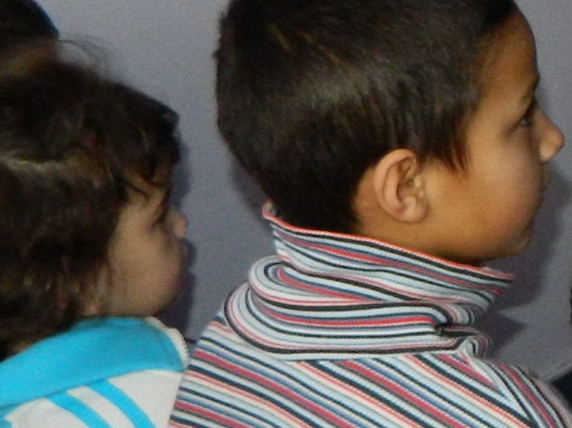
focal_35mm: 128
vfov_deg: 11.5
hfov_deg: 12.7
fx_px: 2114
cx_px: 1270
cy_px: 330
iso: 200
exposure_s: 1/30
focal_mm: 4.5
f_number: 3.1
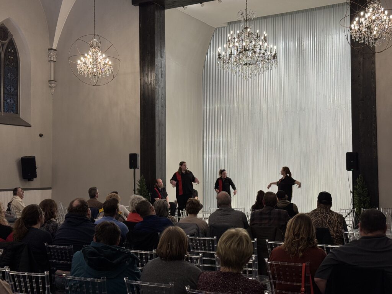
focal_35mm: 48
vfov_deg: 30.3
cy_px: 147
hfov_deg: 39.7
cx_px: 196
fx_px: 544
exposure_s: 1/60
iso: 80
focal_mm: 6.76
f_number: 1.78
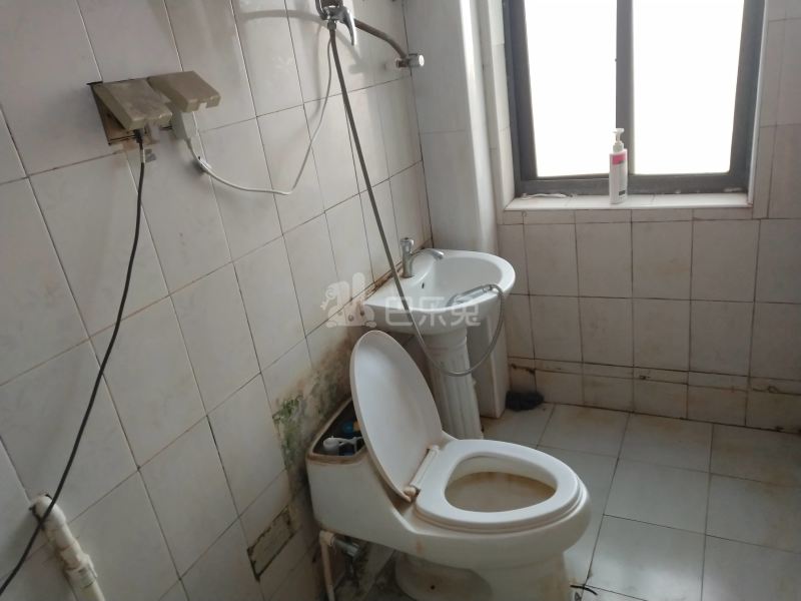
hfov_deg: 60.0
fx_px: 694
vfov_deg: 46.8
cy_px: 300
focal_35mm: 30
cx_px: 400
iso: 196
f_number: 1.8
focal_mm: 3.95
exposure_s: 1/50
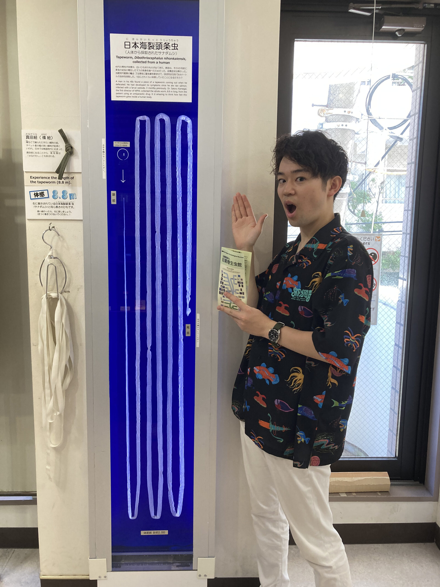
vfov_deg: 63.4
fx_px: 475
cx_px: 220
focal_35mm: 28
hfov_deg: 49.7
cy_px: 294
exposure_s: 1/50
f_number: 1.8
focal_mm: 3.99
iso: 100
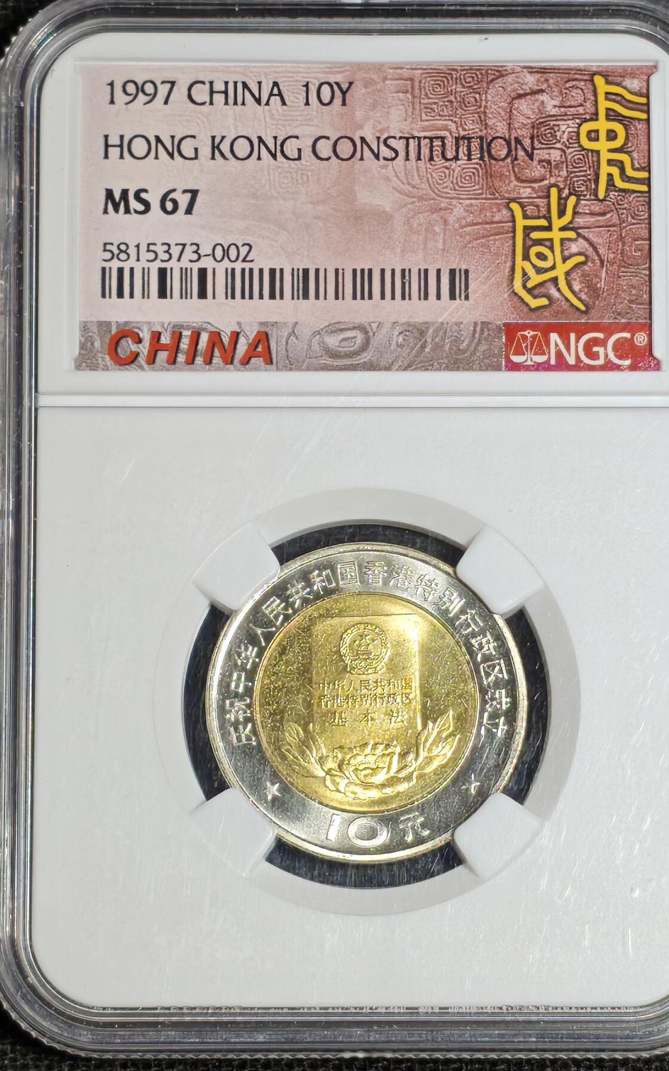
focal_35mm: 129
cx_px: 346
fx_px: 3763
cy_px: 534
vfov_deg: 16.2
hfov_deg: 10.2
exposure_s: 1/753
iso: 50
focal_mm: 4.94
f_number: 1.5
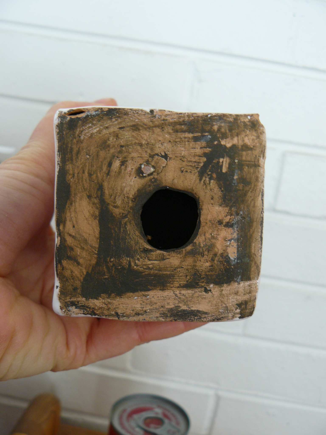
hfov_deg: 39.7
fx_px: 452
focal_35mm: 36
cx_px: 163
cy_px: 218
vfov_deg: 51.4
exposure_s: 1/60
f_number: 2.8
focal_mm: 6
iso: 100
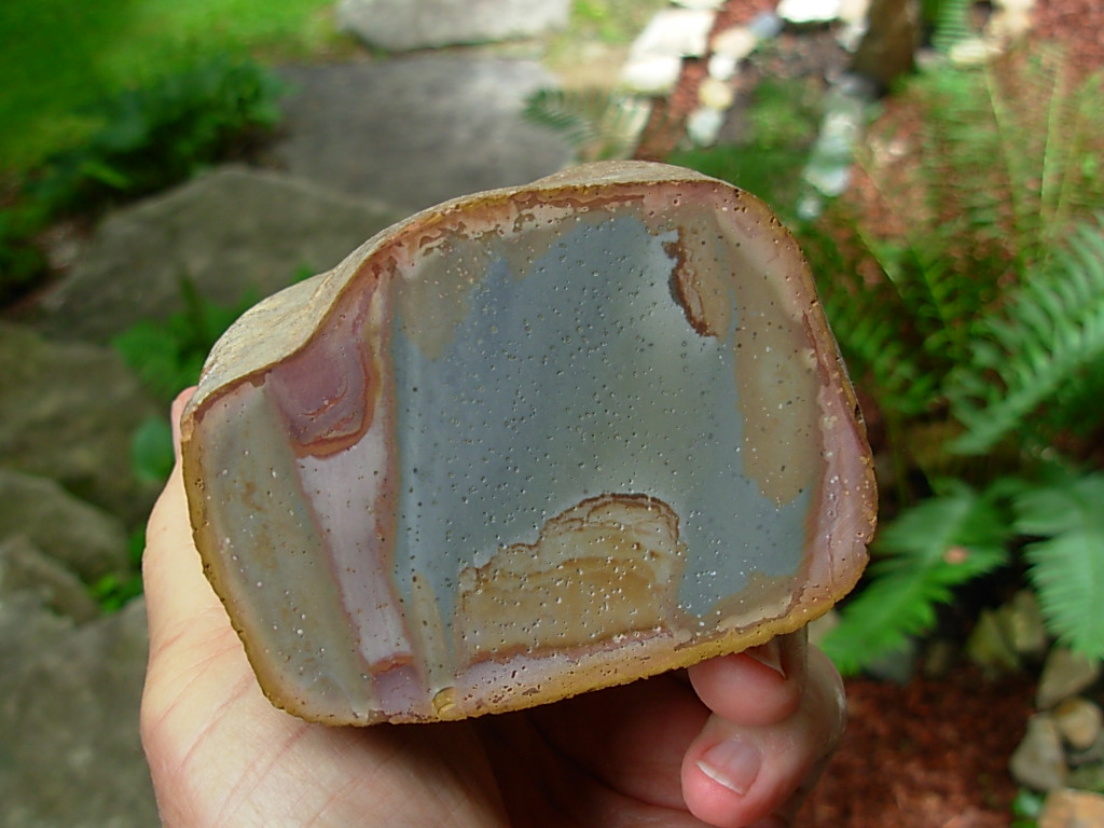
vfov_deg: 37.7
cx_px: 552
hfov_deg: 49.0
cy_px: 414
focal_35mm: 38
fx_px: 1212
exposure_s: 1/186
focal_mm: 6.3
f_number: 2.9
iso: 50
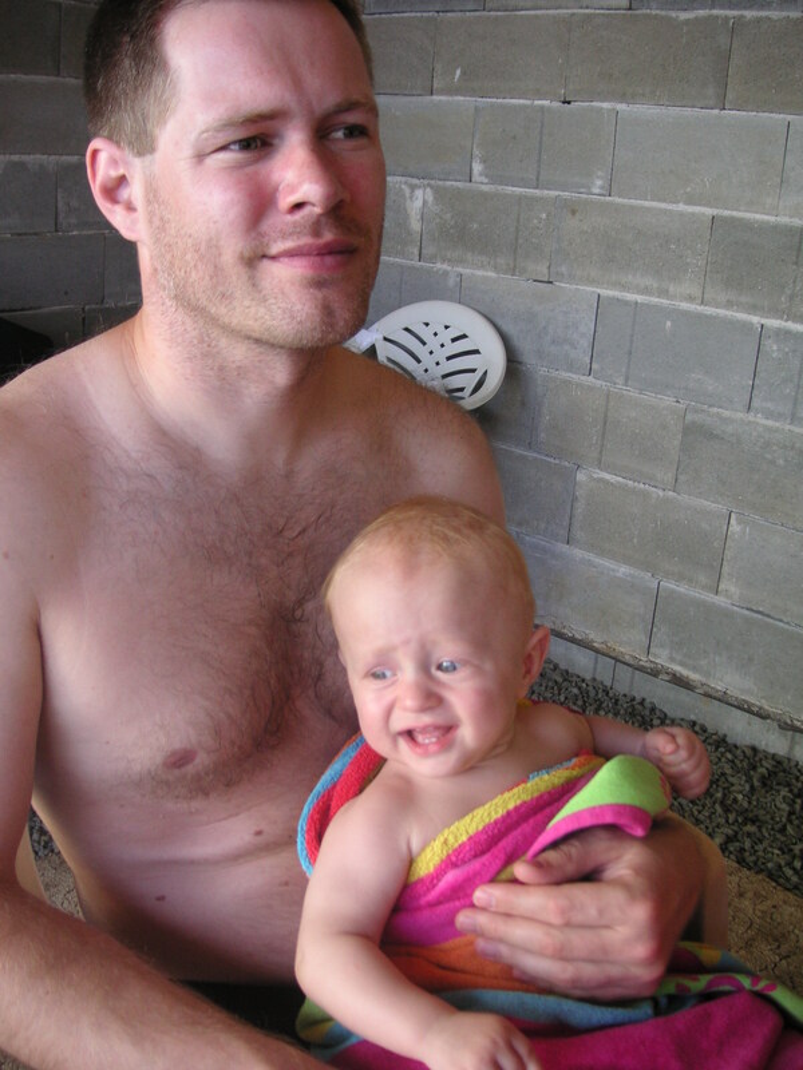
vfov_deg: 50.1
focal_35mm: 37
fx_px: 1144
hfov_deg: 38.7
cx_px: 402
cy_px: 535
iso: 50
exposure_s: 1/60
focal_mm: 6.1
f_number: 2.8
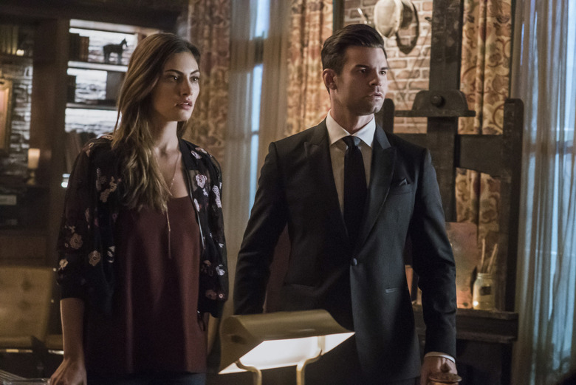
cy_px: 192
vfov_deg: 18.4
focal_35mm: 74
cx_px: 288
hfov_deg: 27.3
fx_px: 1185
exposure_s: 1/60
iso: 12800
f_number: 4
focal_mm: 74
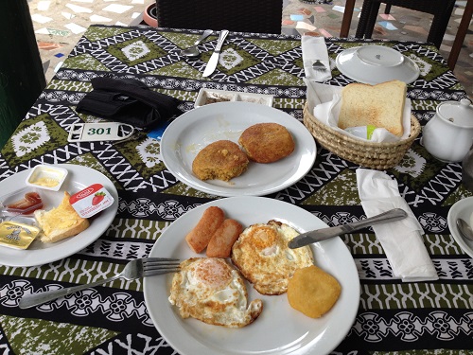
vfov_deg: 40.7
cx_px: 236
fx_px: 478
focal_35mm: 35
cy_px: 178
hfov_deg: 52.6
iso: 50
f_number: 2.4
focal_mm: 4.28
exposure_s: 1/40
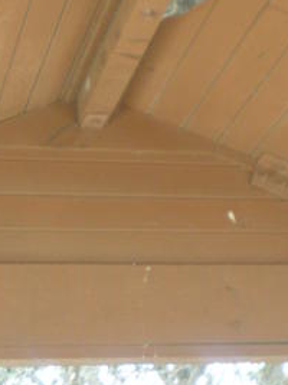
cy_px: 288
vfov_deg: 21.4
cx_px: 108
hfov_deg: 16.2
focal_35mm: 91
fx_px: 1010
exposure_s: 1/51.1
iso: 200
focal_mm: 6.3
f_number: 3.1
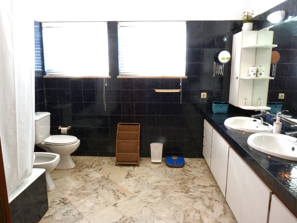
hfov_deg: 69.4
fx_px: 214
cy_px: 112
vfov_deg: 54.9
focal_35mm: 25
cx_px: 148
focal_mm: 4.5
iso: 100
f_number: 7.1
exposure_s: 1/1.6
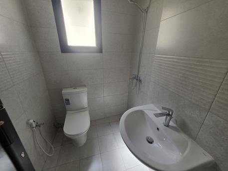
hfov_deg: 106.2
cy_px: 86
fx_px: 86
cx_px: 114
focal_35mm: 13
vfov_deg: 89.9
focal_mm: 2.2
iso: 20
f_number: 1.9
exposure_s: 1/100
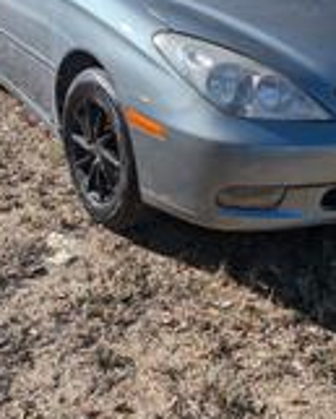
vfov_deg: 33.3
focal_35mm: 55
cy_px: 91
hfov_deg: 27.5
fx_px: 683
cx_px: 214
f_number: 1.7
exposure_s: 1/17544
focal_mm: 4.53
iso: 28
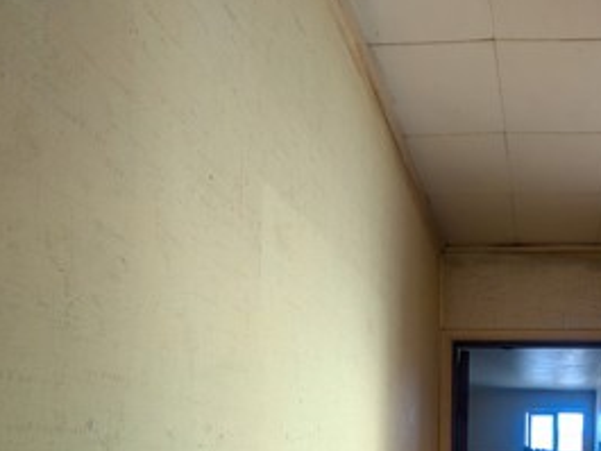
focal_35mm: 29
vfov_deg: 39.5
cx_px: 524
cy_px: 495
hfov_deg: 54.8
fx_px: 504
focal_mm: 2.02
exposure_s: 1/90.2
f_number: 1.7
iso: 93
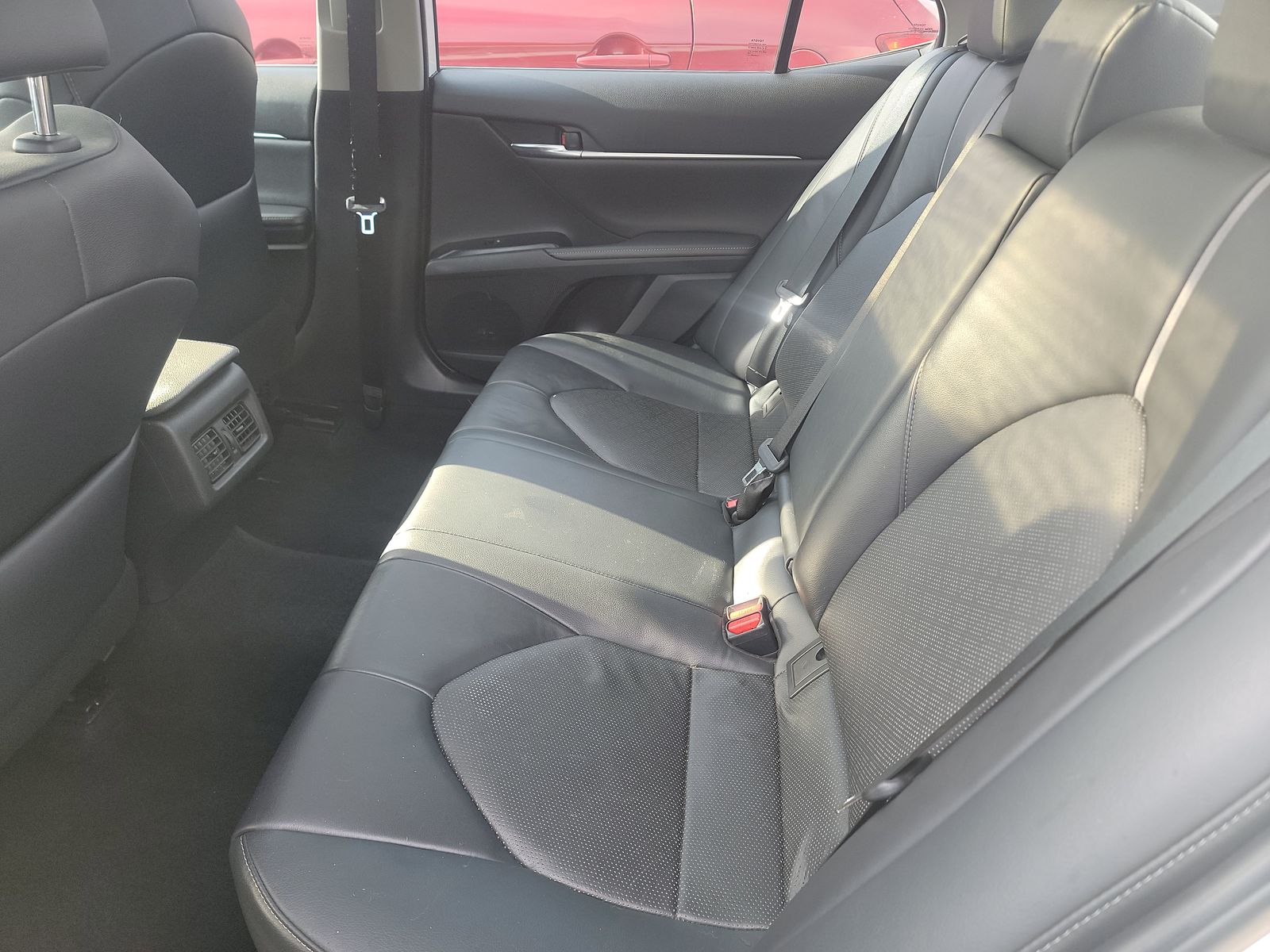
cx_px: 635
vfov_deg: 56.8
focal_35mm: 24
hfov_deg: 71.6
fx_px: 881
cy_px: 476
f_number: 1.8
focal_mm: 6.7
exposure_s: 1/59
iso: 82
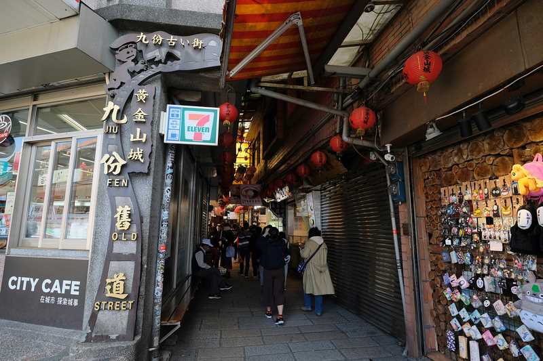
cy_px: 180
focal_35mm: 19
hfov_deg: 86.9
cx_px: 272
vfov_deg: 64.5
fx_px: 287
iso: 400
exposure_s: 1/125
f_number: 5.6
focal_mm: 12.6
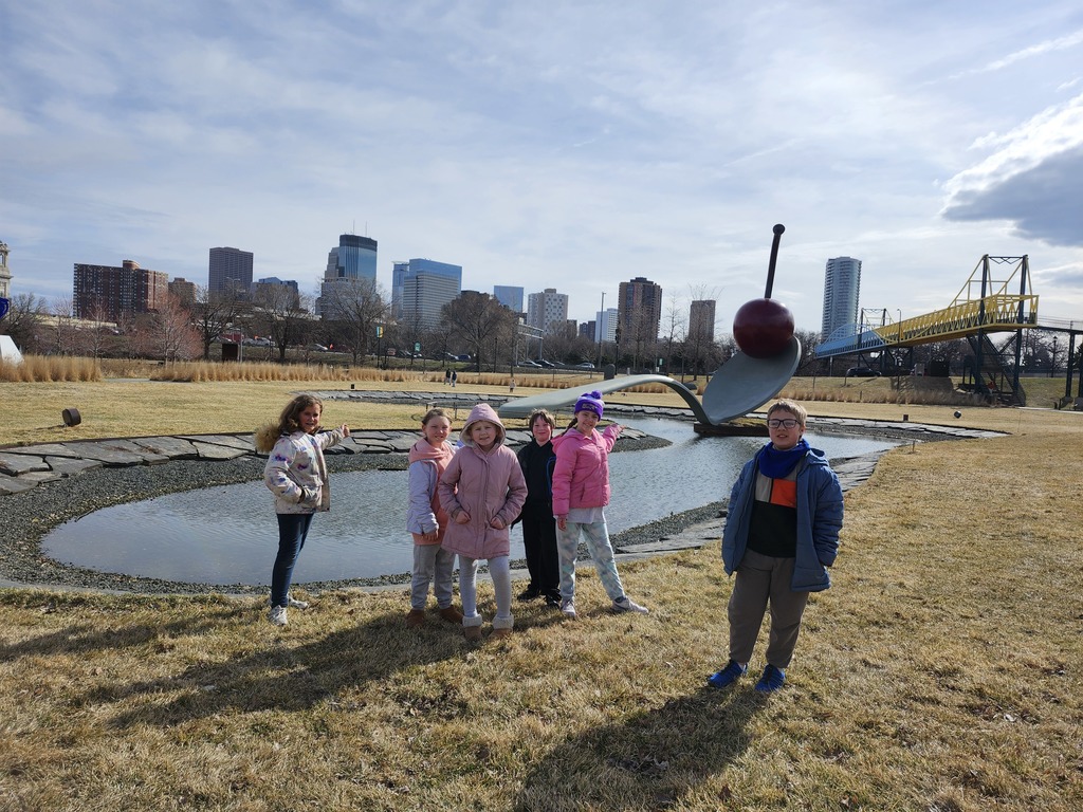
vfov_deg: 58.9
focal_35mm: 23
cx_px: 542
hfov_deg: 73.9
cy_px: 406
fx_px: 720
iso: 25
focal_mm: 5.54
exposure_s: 1/3143
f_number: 1.8
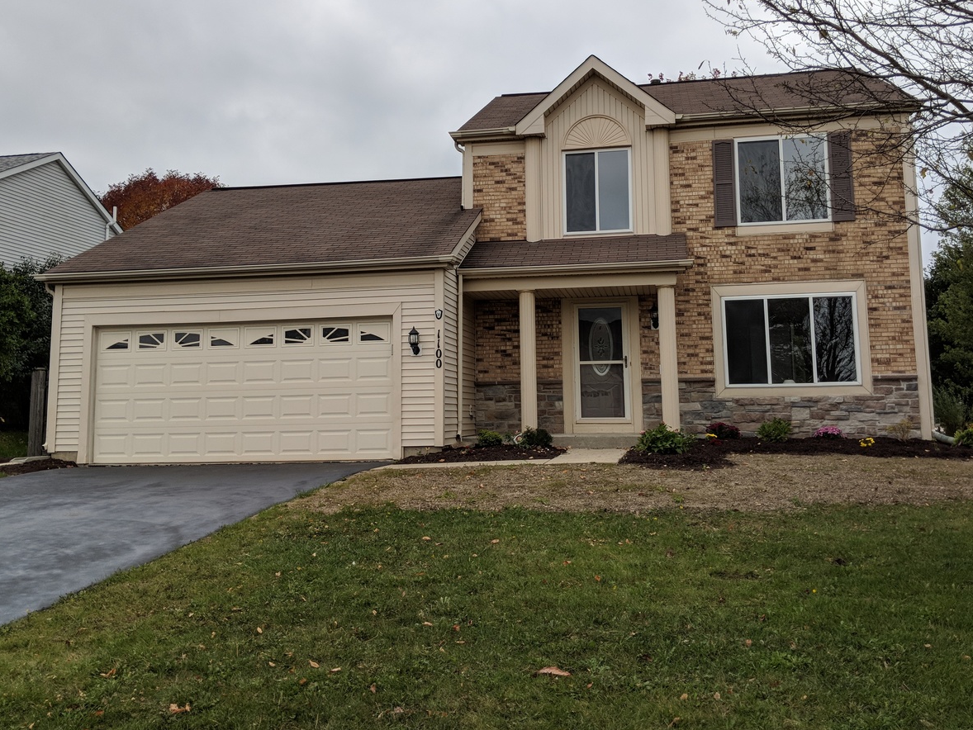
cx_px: 501
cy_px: 307
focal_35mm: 33
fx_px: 928
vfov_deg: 42.8
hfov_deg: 55.3
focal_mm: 4.44
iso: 50
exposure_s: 1/1337
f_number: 1.8
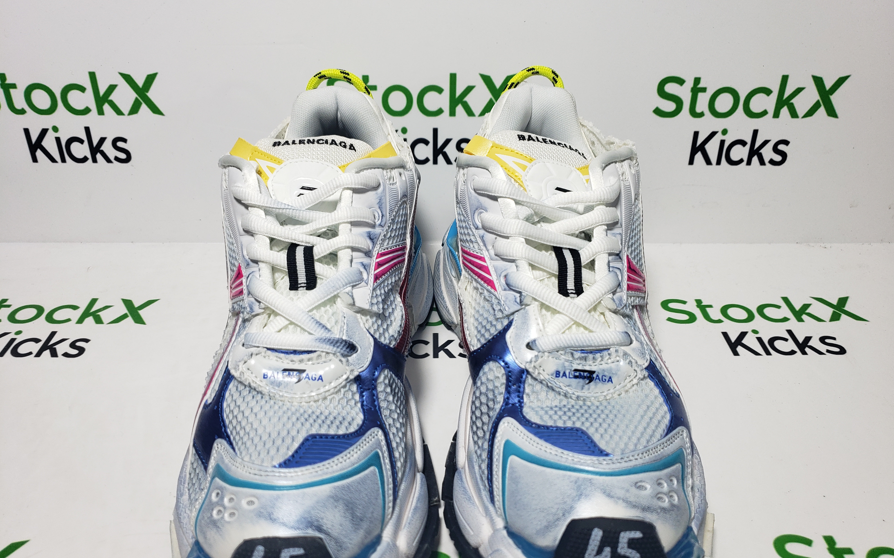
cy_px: 319
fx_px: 682
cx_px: 448
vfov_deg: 44.4
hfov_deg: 66.5
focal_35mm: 28
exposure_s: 1/466
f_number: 1.5
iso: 50
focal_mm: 4.3
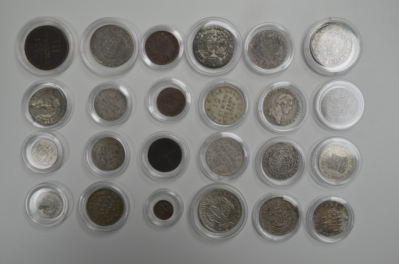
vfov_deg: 30.7
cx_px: 200
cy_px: 132
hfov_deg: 45.0
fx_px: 481
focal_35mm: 44
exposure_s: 1/60
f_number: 5.6
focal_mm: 29
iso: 200
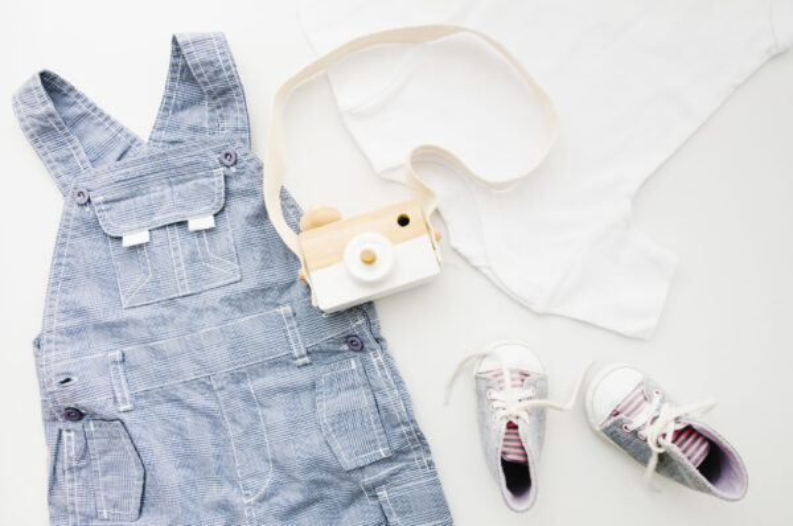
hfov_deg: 57.3
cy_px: 263
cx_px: 396
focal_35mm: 33
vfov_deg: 39.8
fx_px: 726
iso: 100
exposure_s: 1/50
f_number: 5.6
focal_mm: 22
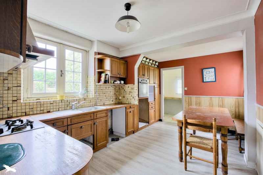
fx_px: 117
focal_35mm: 16
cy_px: 88
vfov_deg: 73.7
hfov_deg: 96.7
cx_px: 132
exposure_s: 1/30
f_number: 8
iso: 800
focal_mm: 16
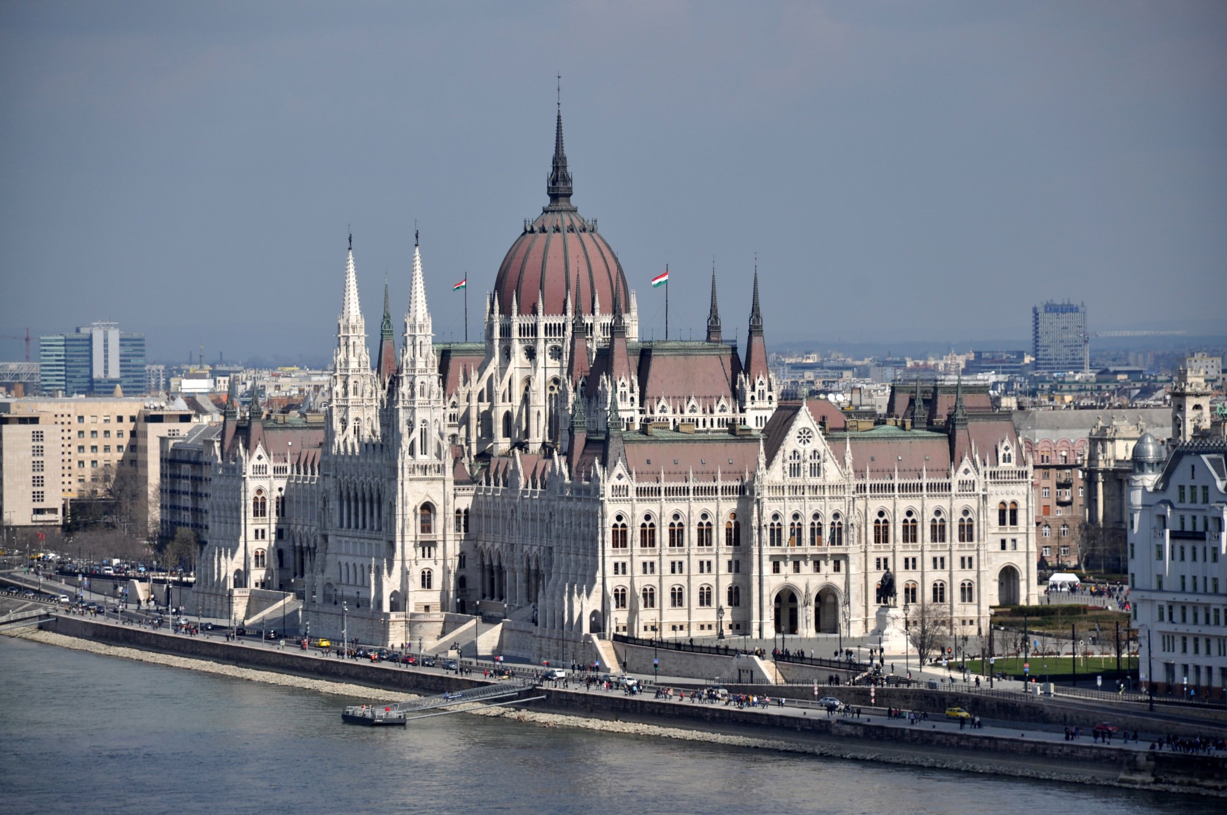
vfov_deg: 7.3
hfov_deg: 11.0
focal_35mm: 188
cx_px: 614
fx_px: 6382
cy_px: 408
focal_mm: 125
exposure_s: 1/1250
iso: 200
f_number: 5.6
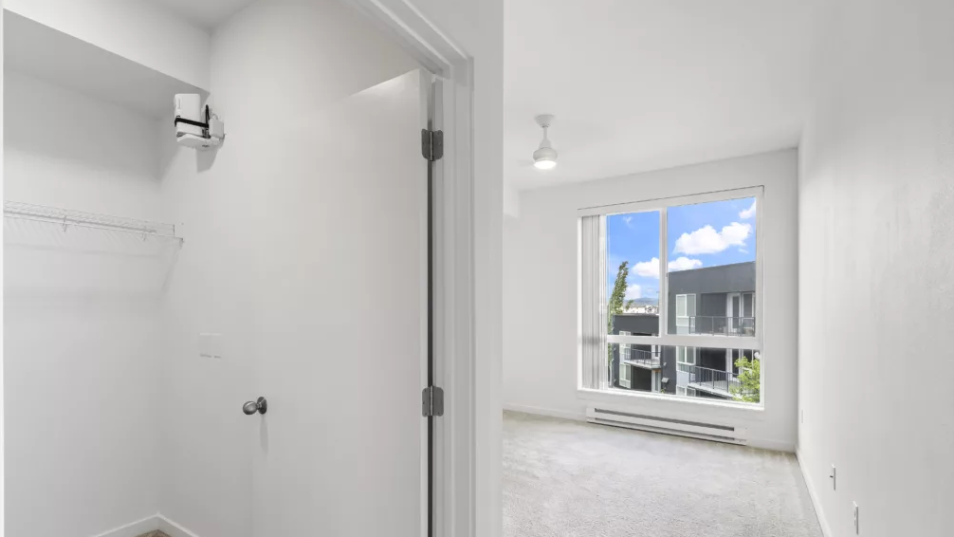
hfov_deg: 99.4
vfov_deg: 66.9
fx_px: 405
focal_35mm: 16
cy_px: 299
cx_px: 479
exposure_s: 1/3
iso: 100
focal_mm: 10
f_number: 8
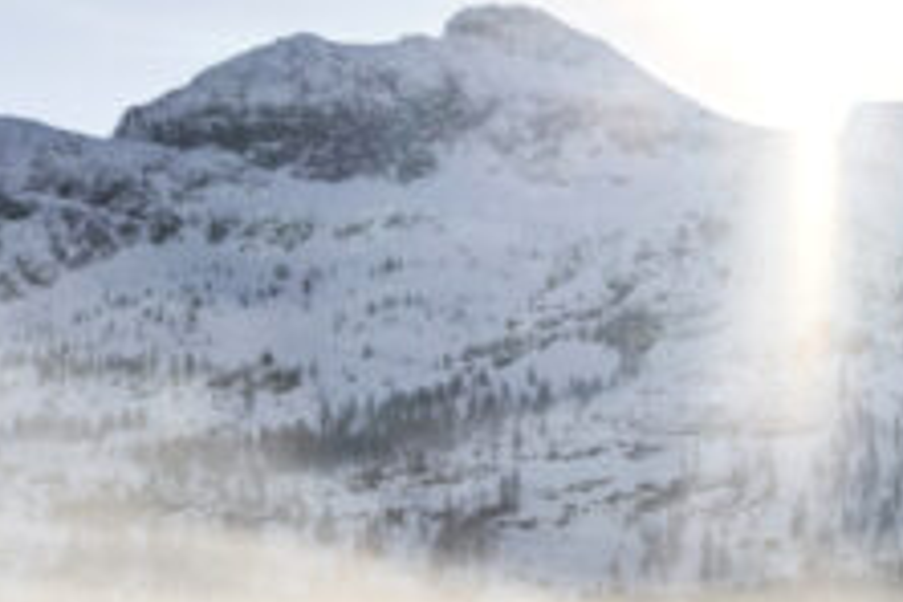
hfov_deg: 12.7
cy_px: 1135
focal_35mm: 121
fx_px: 3035
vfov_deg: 10.5
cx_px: 2229
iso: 200
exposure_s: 1/8000
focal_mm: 20
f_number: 4
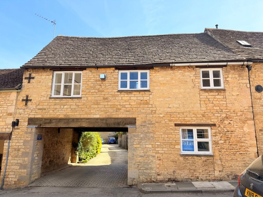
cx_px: 132
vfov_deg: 56.8
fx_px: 182
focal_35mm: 24
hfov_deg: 71.6
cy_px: 98
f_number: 1.78
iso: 100
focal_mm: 6.76
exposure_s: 1/2525
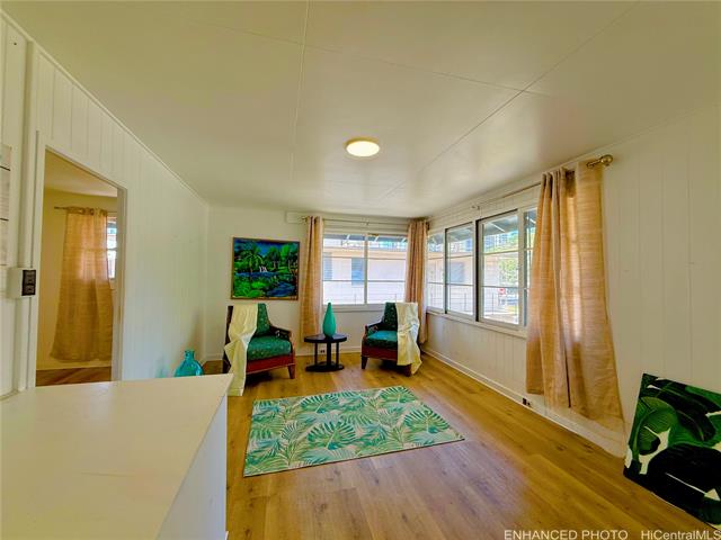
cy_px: 270
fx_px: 292
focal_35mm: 14
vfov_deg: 85.7
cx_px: 360
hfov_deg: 102.1
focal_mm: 2.22
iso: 50
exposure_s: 1/120
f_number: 2.2
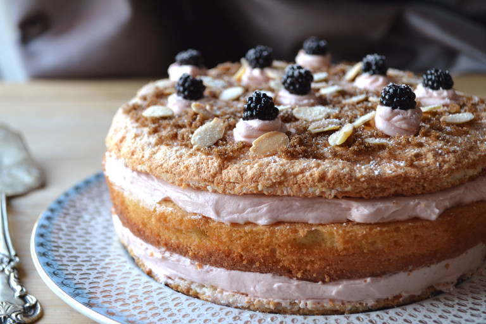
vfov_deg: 25.1
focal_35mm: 54
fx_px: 729
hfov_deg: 36.9
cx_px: 243
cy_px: 162
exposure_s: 1/40
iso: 400
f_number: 5
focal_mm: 36
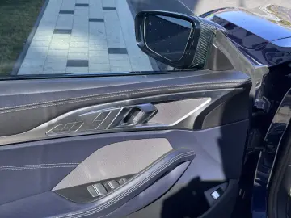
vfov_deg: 30.3
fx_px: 404
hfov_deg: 39.7
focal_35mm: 48
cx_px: 146
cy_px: 109
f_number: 1.78
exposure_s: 1/1094
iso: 64
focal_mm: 6.76
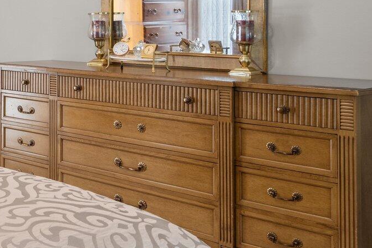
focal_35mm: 58
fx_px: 599
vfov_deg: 22.7
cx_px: -147
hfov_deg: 27.1
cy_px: 21
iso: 500
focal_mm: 19
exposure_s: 1
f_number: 8
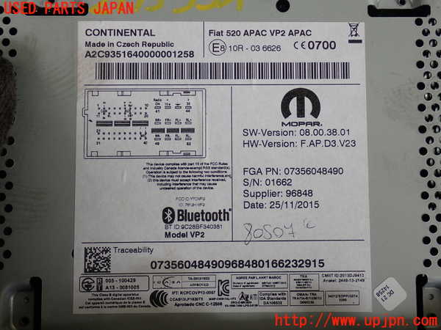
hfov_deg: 40.4
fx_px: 599
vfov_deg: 30.9
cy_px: 165
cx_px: 220
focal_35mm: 47
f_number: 3.1
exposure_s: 1/125
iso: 160
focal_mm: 8.4
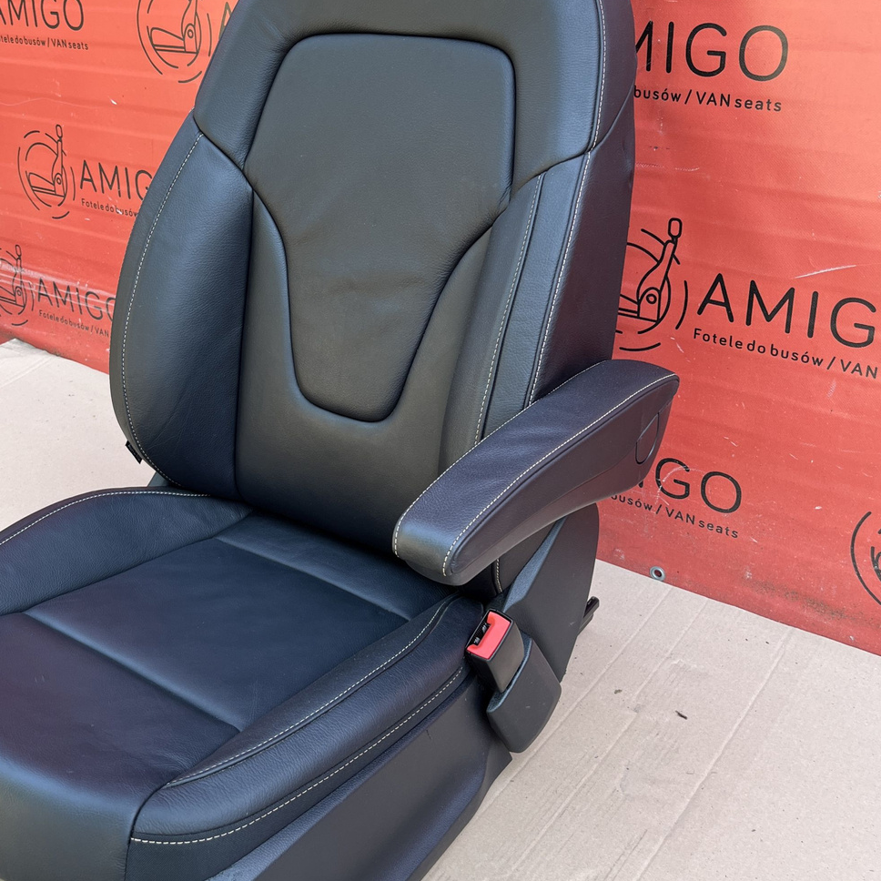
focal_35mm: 38
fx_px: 1094
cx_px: 357
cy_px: 353
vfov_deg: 43.6
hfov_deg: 43.7
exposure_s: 1/122
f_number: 1.6
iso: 40
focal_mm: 5.1
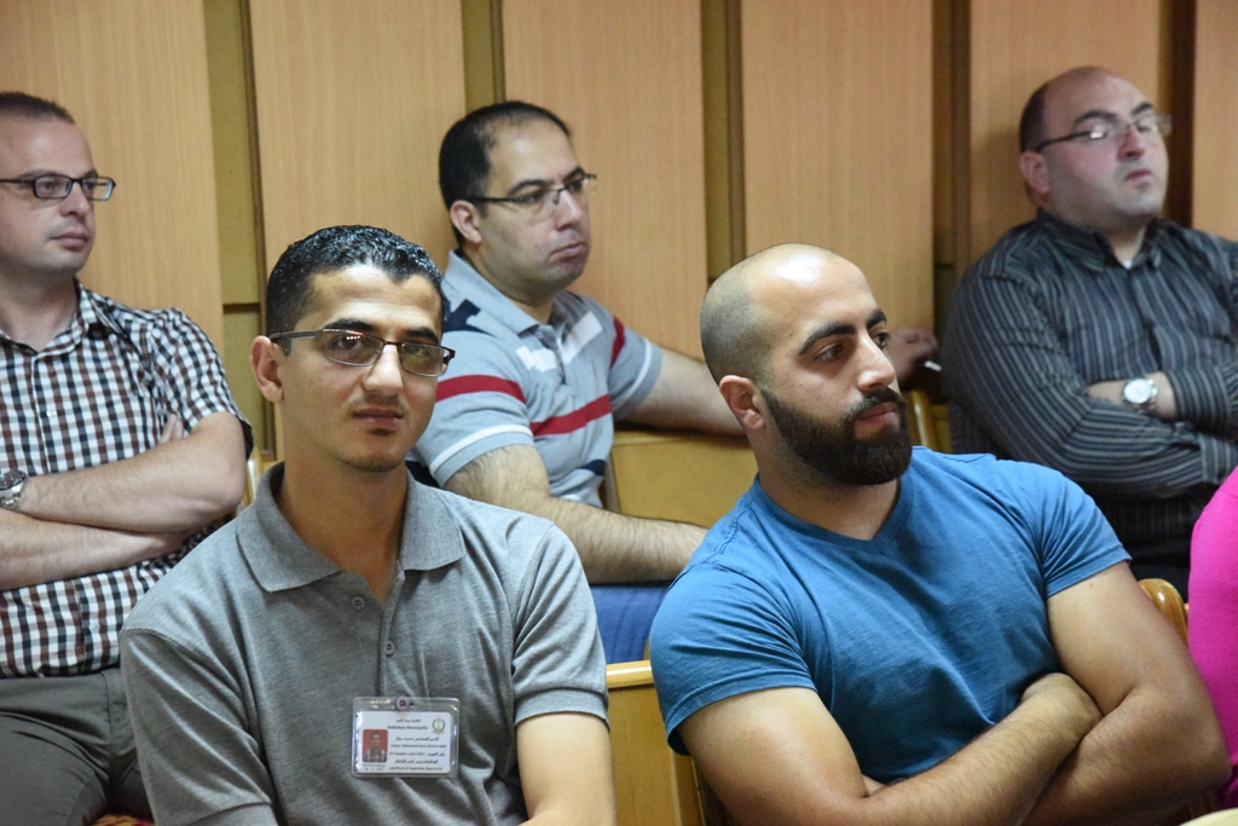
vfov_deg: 14.9
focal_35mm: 92
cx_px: 619
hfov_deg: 22.1
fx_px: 3164
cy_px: 413
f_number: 7.1
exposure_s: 1/200
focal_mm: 92
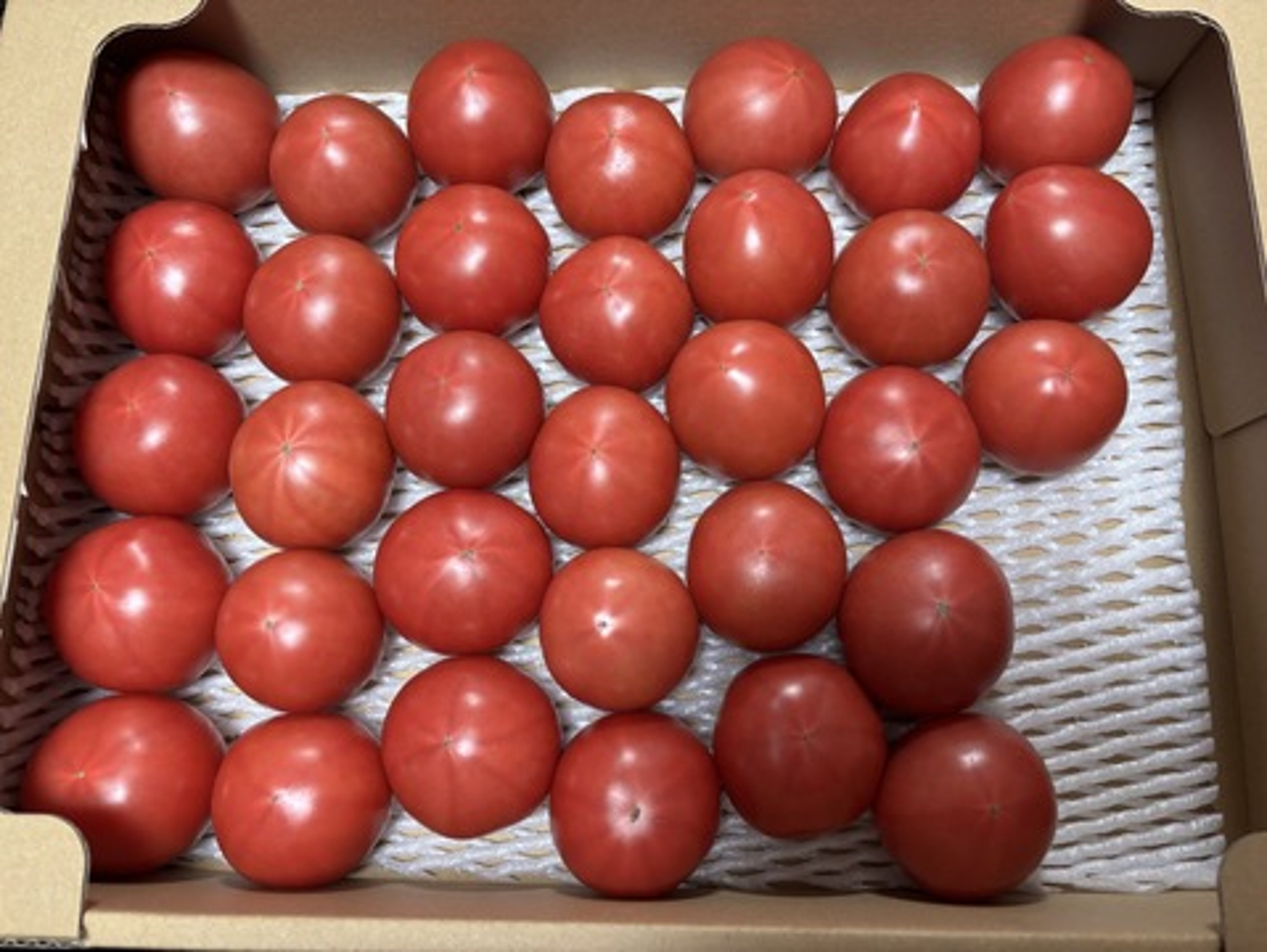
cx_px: 634
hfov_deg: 67.3
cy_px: 476
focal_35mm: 26
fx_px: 952
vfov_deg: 53.1
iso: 400
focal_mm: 5.96
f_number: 1.6
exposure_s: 1/60
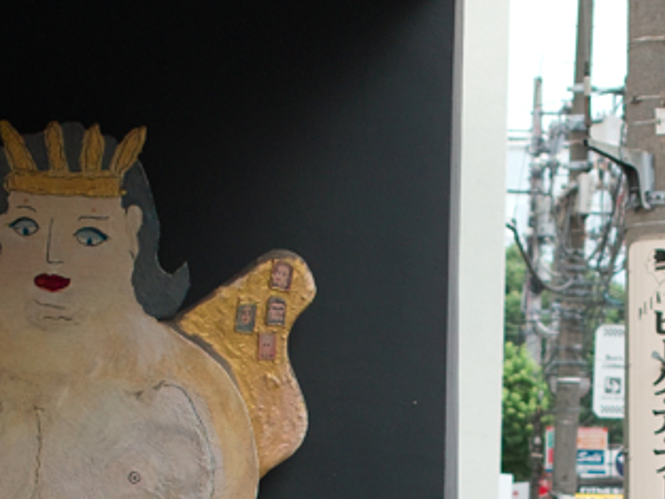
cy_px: 552
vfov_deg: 11.3
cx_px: 474
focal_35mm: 129
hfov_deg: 15.2
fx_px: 2479
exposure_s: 1/100
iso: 100
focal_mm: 24.2
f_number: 3.2
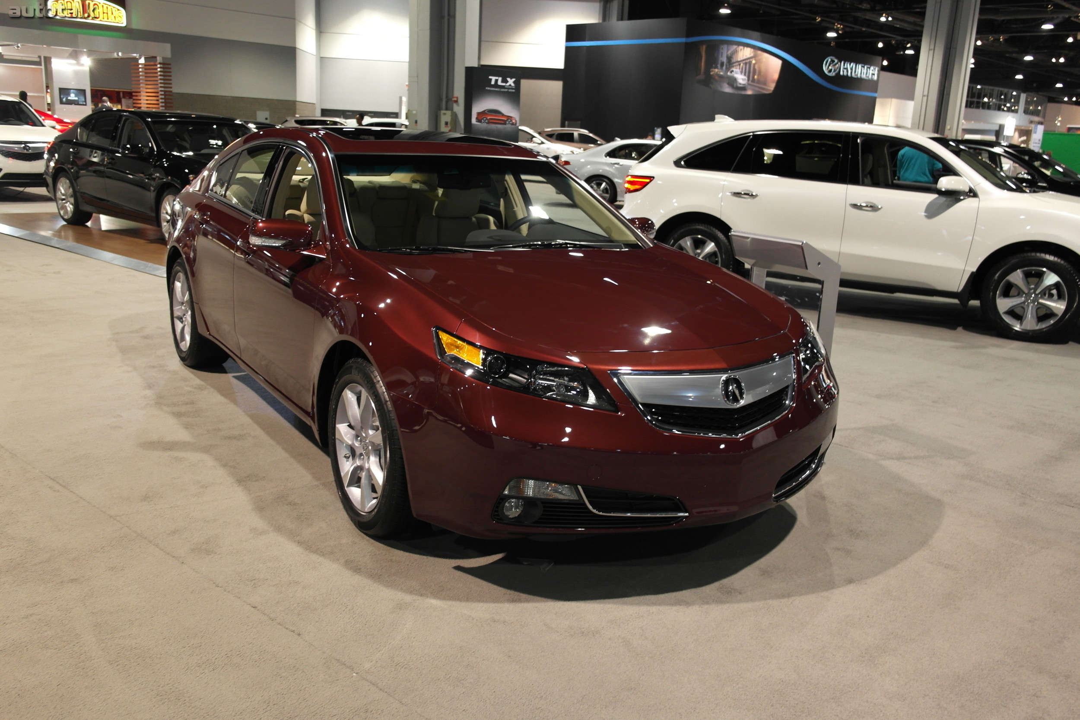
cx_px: 540
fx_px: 900
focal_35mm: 30
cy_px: 360
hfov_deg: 61.9
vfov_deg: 43.6
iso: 400
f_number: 3.5
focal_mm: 20
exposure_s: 1/20
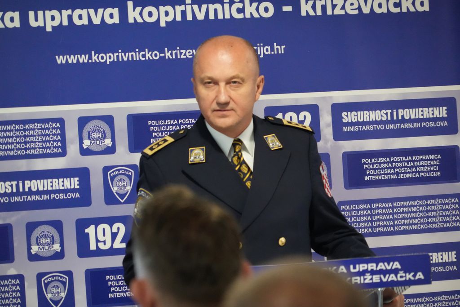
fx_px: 3067
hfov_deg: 8.6
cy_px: 154
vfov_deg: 5.7
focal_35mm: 240
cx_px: 230
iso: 12800
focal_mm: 240
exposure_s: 1/80
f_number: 7.1
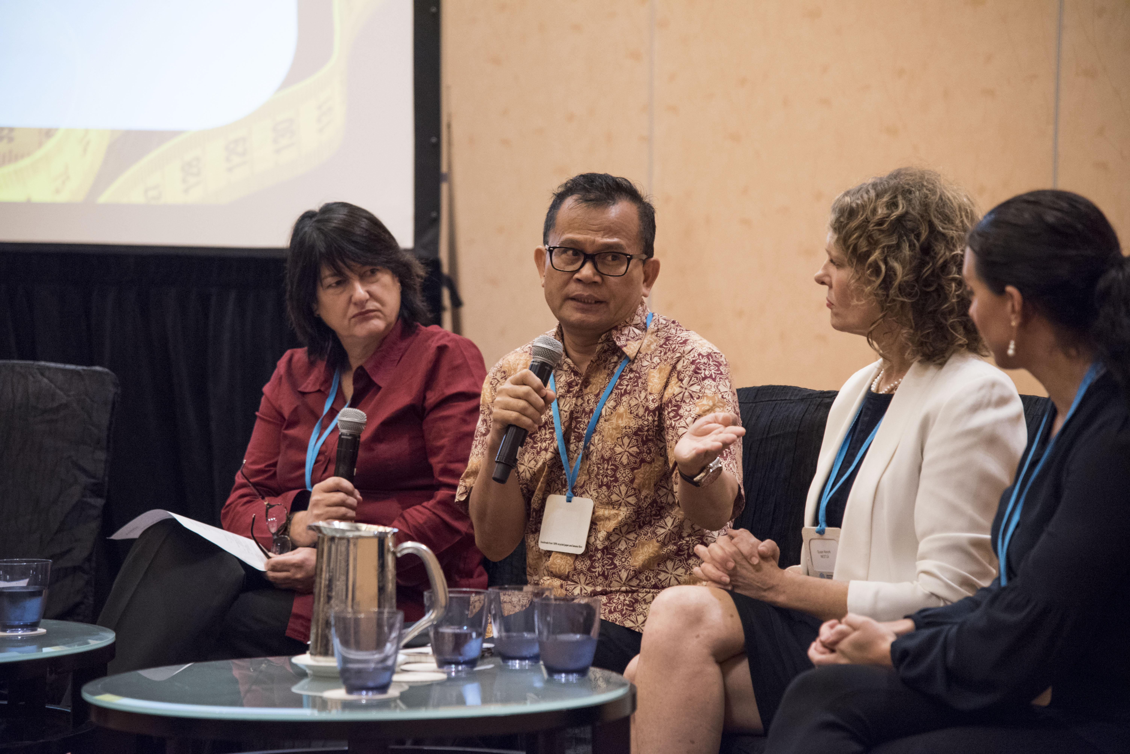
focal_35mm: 120
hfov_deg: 17.1
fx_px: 3768
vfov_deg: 11.4
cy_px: 377
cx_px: 565
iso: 5000
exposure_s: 1/200
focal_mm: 120
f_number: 4
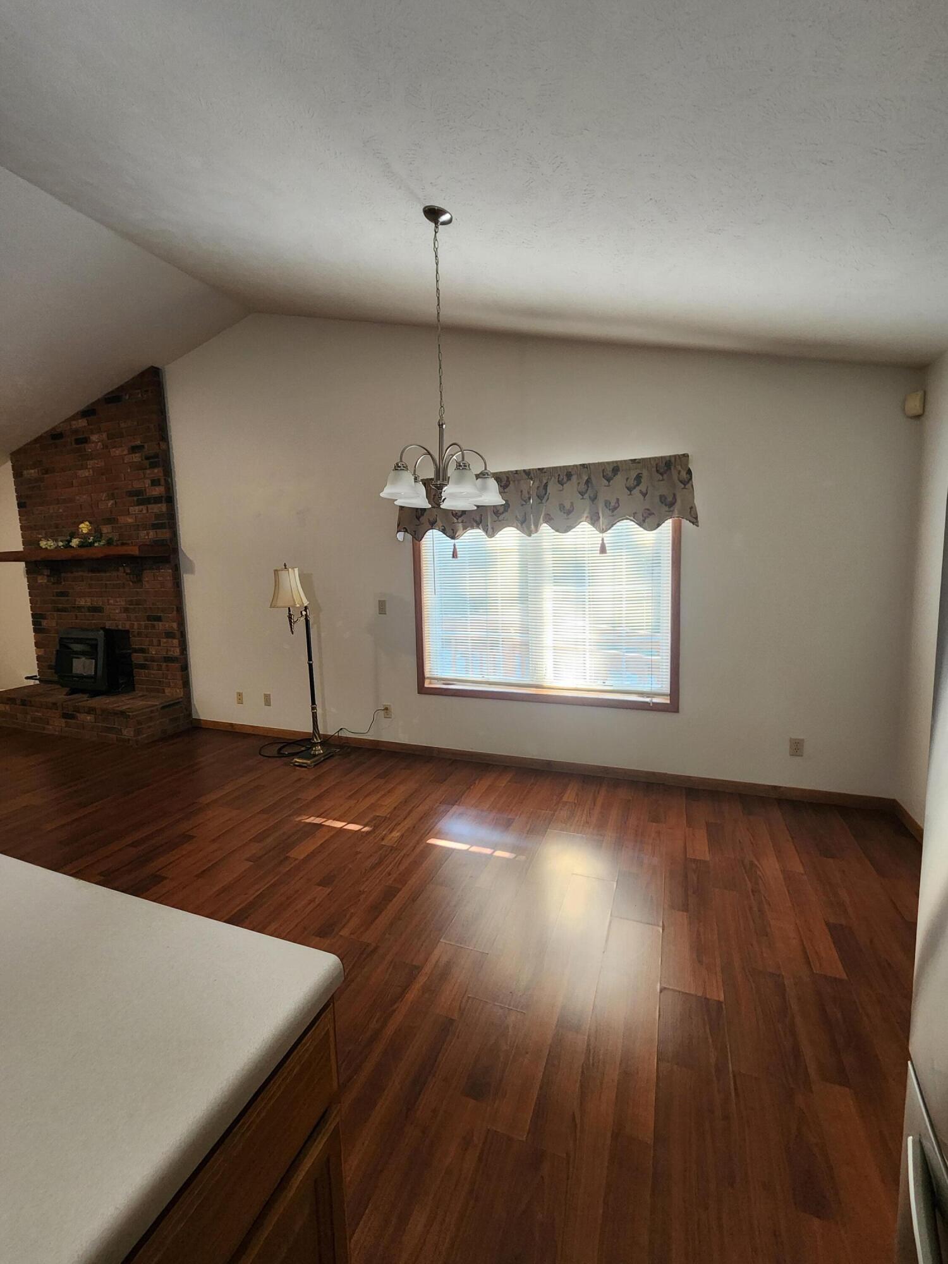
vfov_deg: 106.2
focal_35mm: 13
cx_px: 474
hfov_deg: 89.9
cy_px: 632
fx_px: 475
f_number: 2.2
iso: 320
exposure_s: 1/60
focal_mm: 2.2
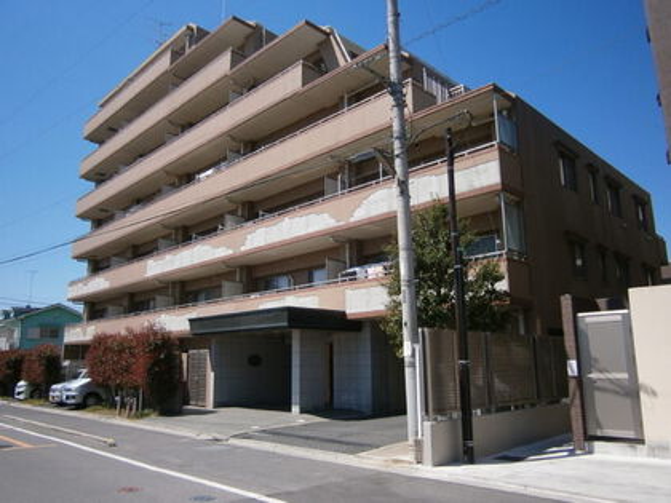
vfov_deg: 53.1
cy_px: 252
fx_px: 504
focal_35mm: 26
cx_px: 336
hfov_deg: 67.3
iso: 80
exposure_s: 1/1250
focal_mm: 4.7
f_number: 2.8
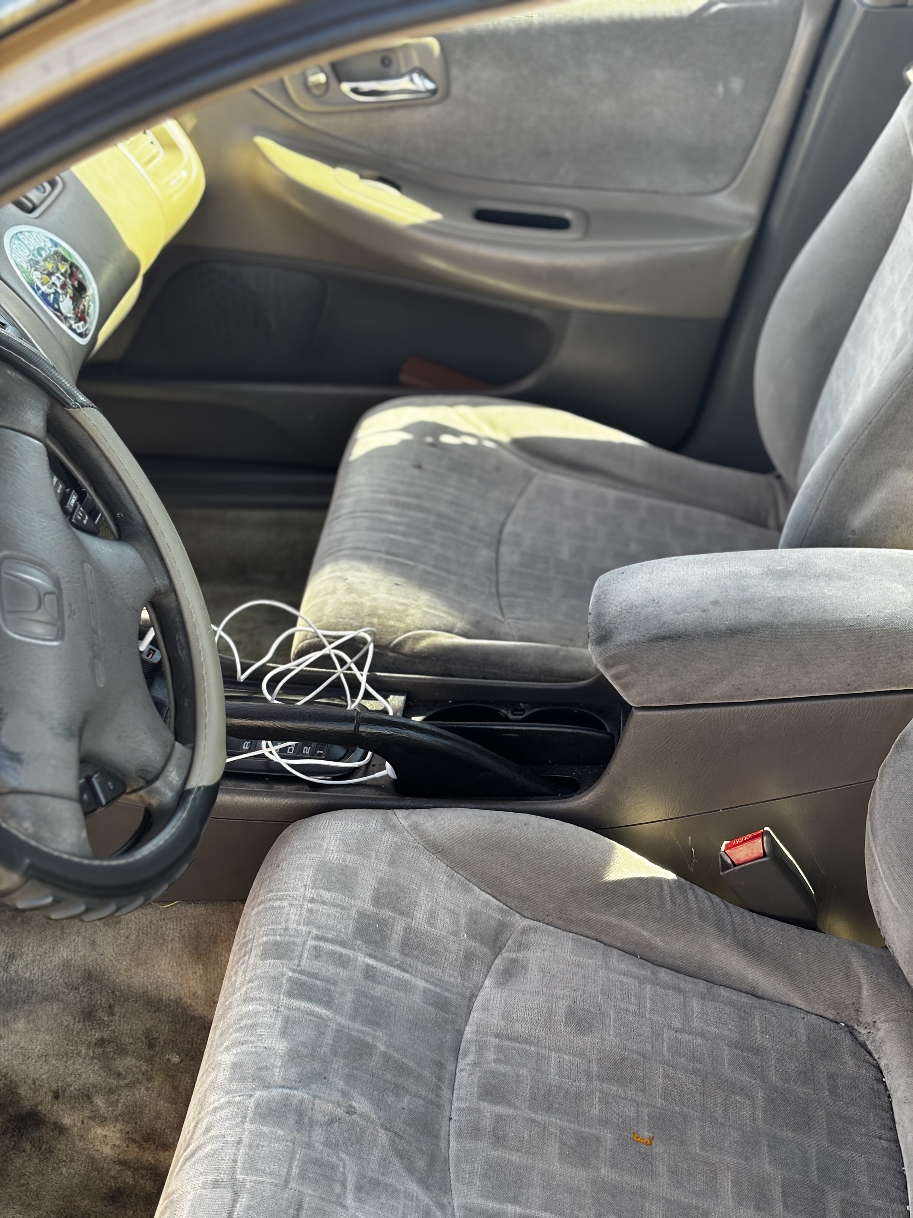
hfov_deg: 28.0
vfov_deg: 36.8
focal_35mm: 52
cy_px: 609
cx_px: 456
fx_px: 1829
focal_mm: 5.96
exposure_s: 1/171
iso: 50
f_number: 1.6
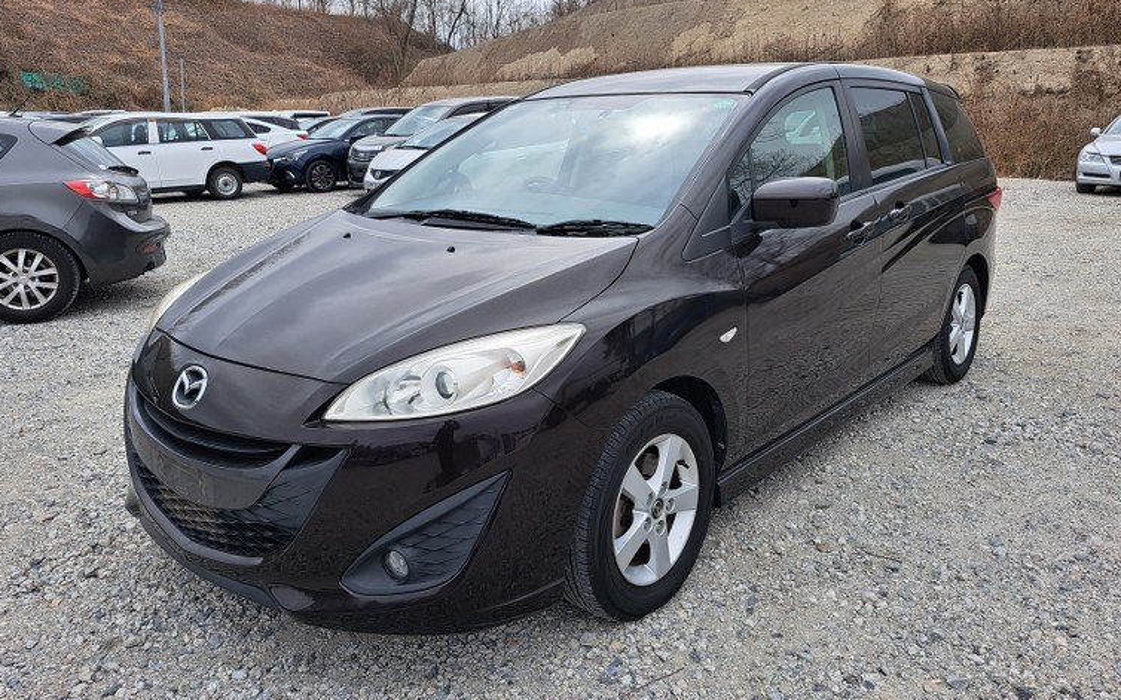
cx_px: 550
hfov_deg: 68.4
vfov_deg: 45.8
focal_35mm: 27
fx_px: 825
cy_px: 287
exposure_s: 1/1031
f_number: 1.8
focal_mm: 5.23
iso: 50
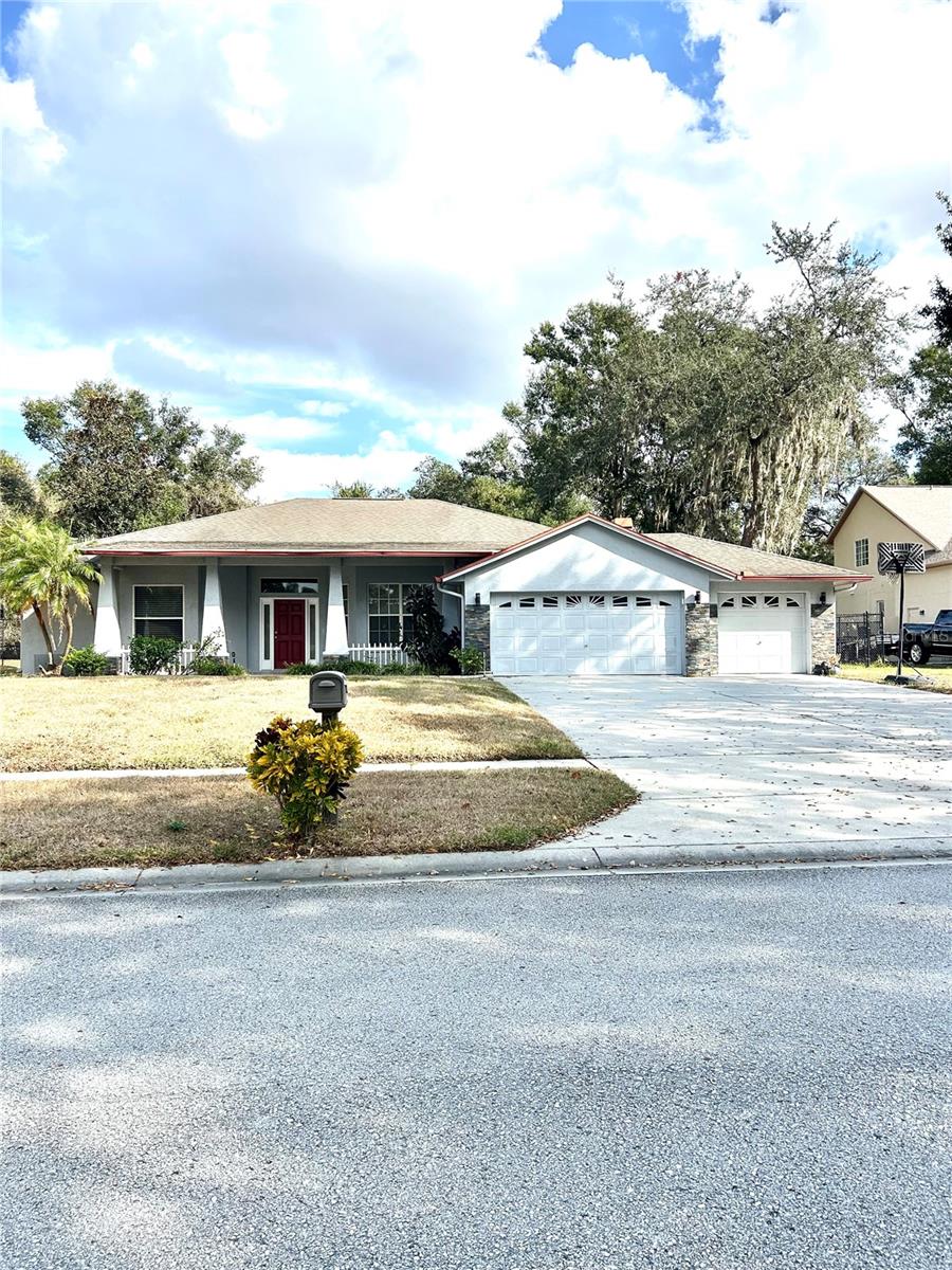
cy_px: 635
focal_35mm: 26
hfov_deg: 53.1
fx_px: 953
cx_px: 476
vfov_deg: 67.3
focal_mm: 5.7
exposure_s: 1/3571
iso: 50
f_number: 1.5
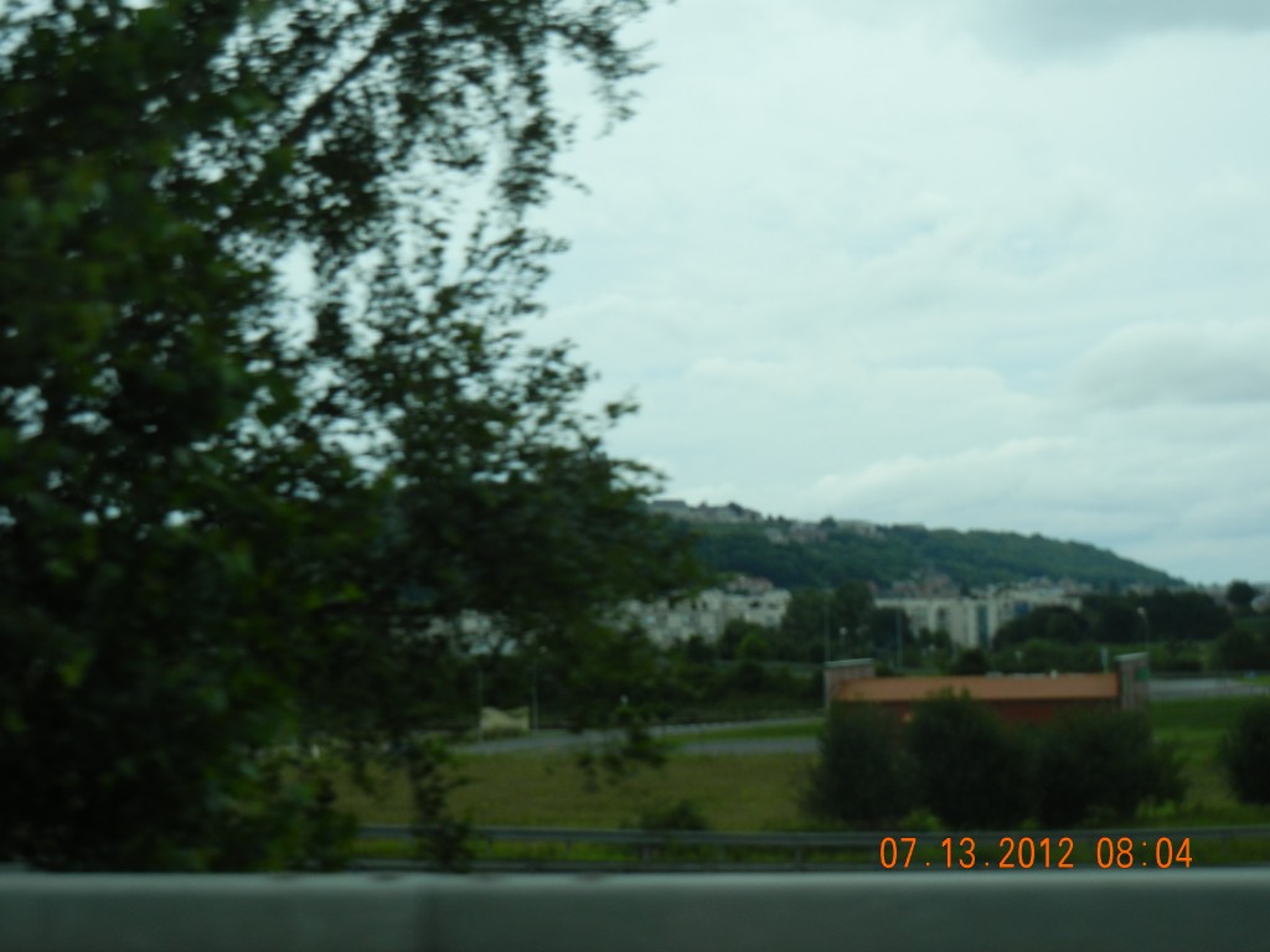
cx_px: 635
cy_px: 476
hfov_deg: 25.3
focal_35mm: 77
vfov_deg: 19.1
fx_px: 2825
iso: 160
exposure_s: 1/786
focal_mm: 13.9
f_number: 4.3
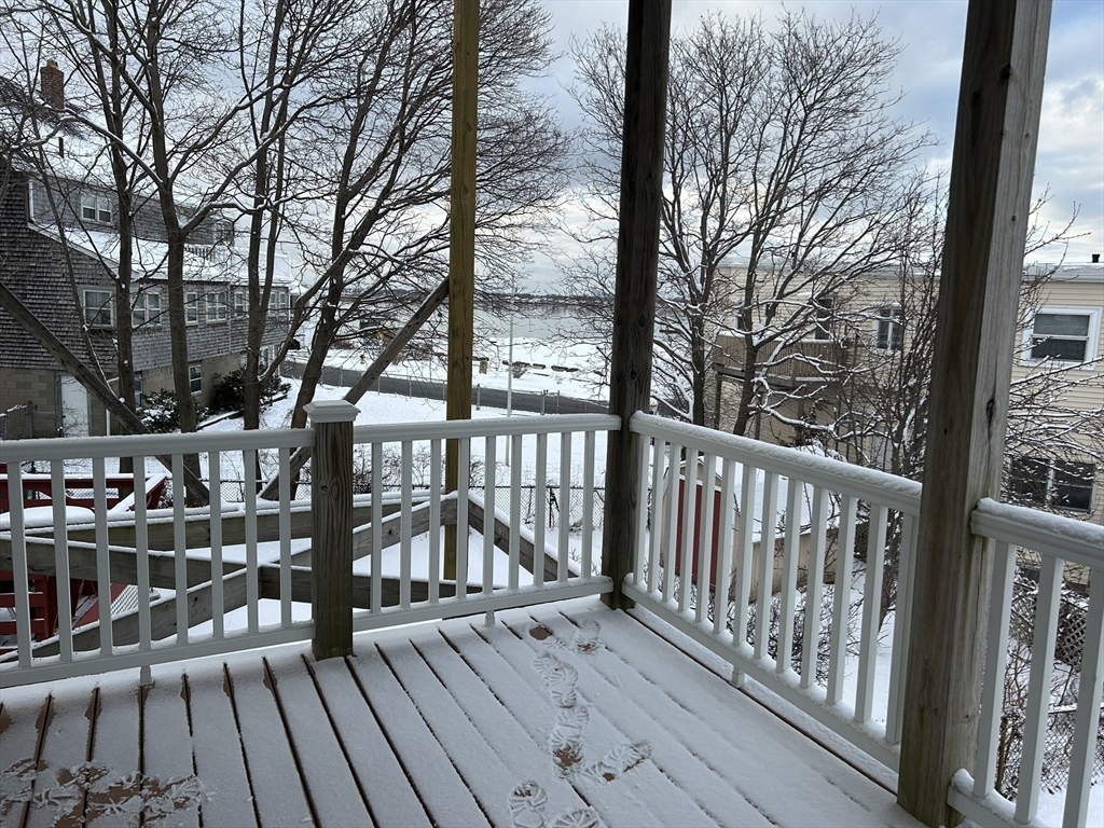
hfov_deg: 67.3
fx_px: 829
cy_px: 414
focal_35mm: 26
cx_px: 552
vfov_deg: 53.1
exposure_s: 1/827
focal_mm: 5.7
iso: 50
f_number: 1.5
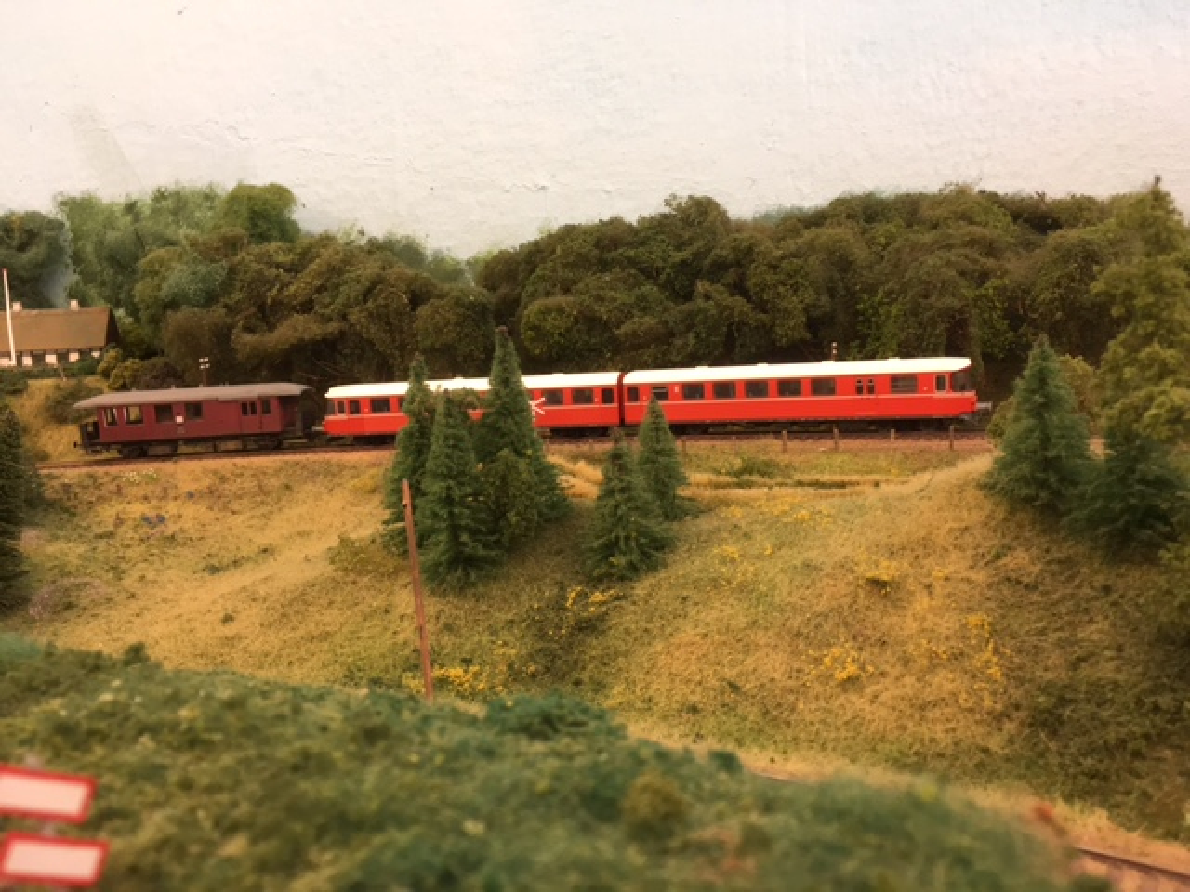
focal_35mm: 29
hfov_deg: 61.7
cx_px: 595
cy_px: 446
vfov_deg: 48.2
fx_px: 997
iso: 100
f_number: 2.2
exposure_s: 1/33
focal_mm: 4.15
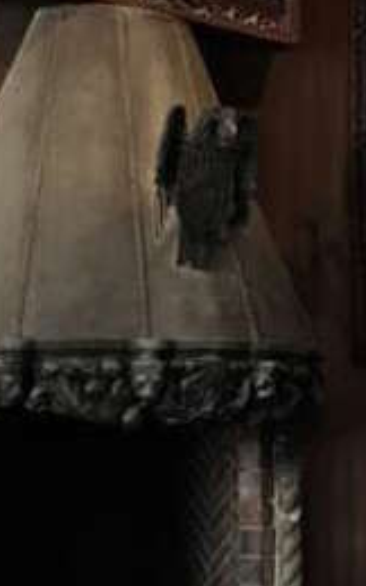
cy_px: 305
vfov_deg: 21.9
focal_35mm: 95
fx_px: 1515
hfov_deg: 13.2
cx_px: 493
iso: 320
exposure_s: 1/15
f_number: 2.2
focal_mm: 4.15
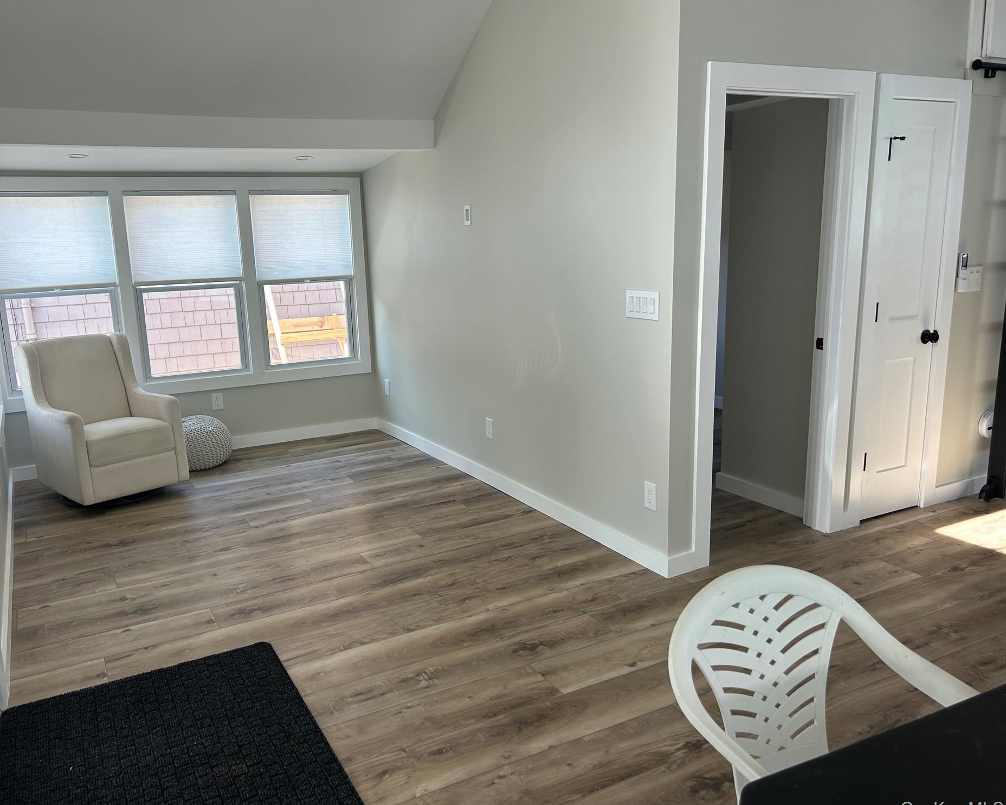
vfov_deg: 51.5
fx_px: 834
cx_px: 456
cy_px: 405
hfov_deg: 62.1
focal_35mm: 28
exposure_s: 1/121
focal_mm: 5.7
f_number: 1.5
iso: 40
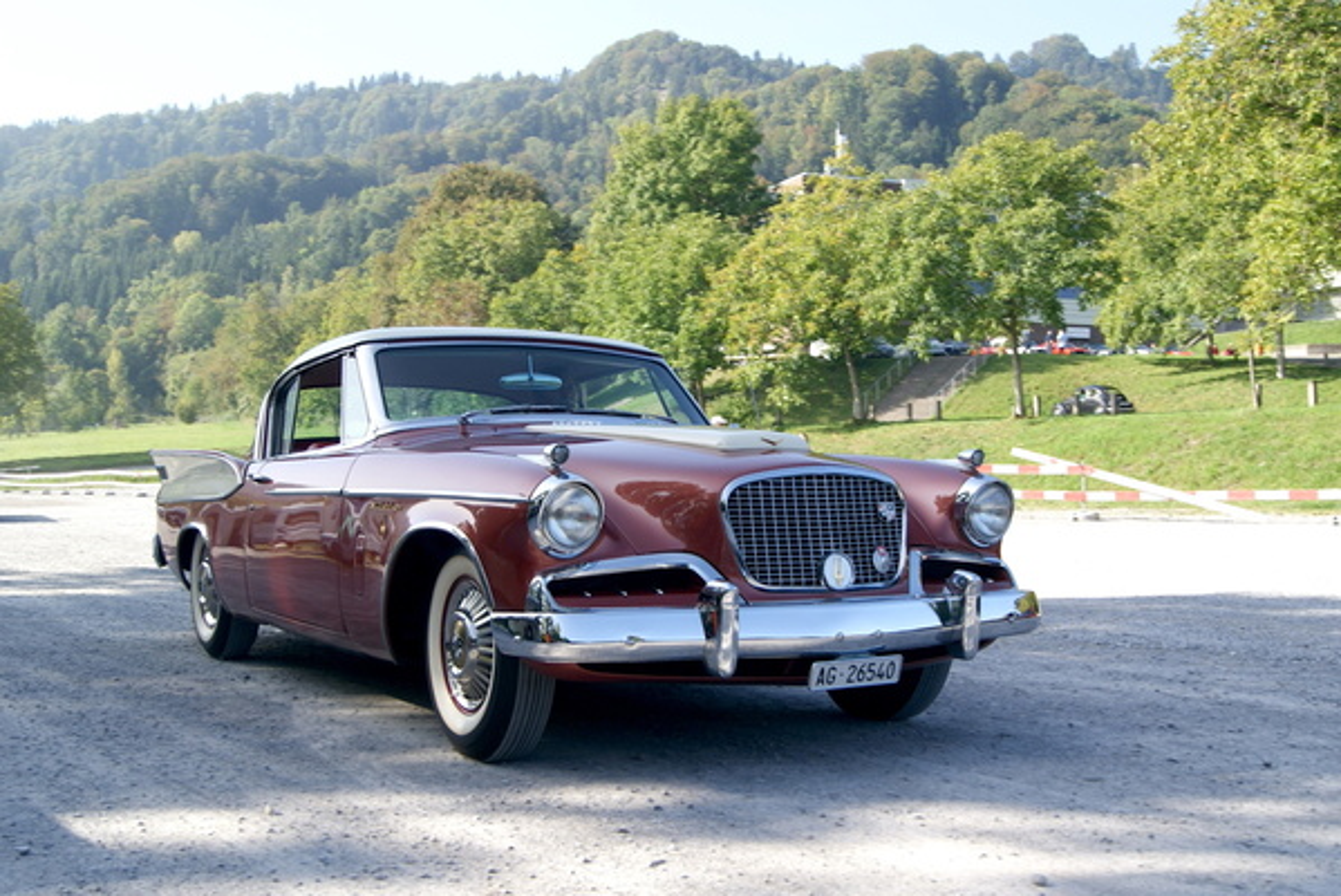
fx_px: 1453
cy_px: 448
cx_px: 670
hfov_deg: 49.5
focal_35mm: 39
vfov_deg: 34.2
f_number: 9
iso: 100
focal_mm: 26
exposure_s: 1/80
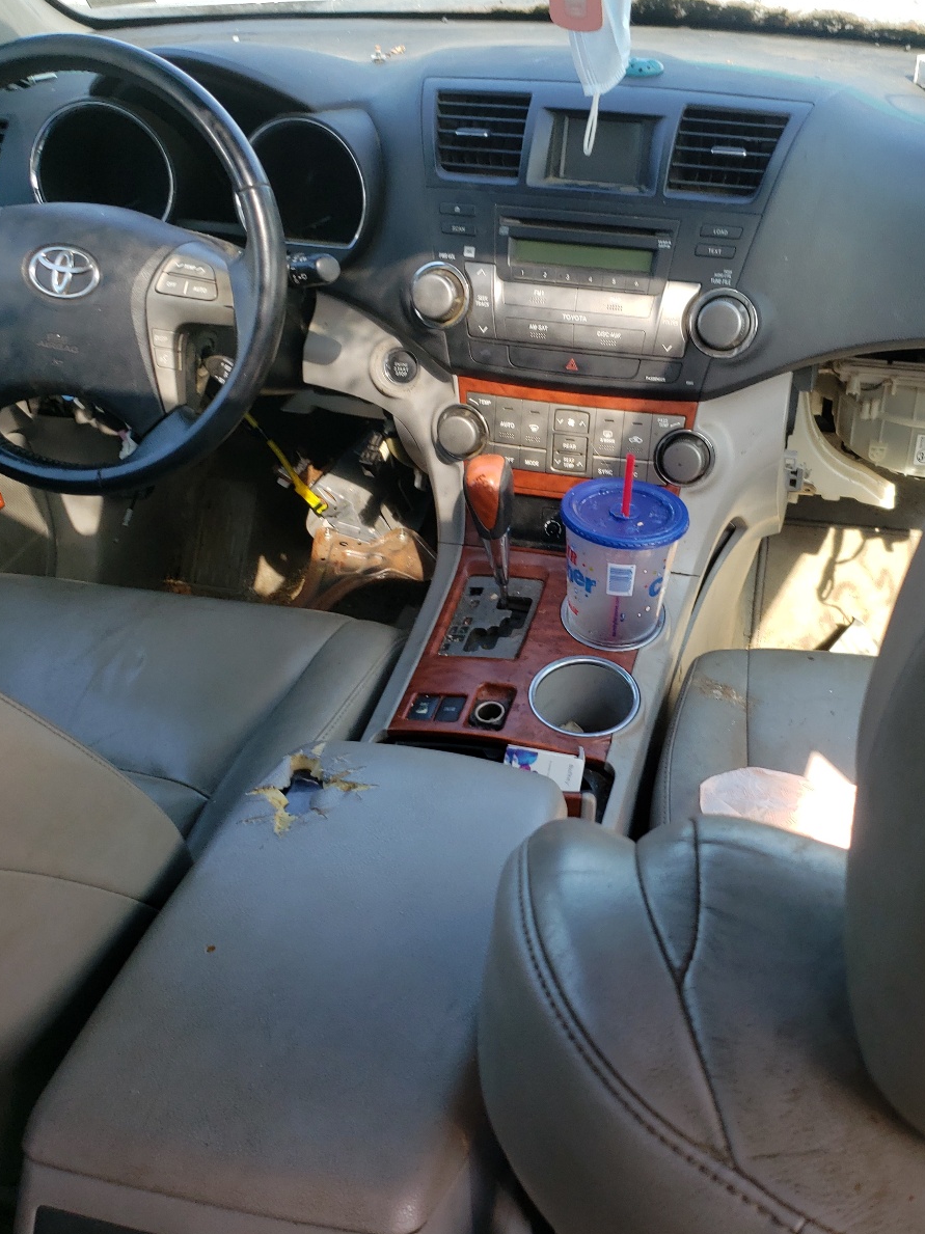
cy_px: 616
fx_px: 1248
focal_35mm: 35
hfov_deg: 40.2
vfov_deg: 52.6
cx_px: 606
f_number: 1.5
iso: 50
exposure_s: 1/286
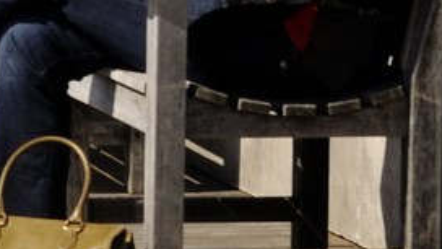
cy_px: -438
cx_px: -775
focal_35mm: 431
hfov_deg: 4.8
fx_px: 5051
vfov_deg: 2.8
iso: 200
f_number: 11
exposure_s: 1/160
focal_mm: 70
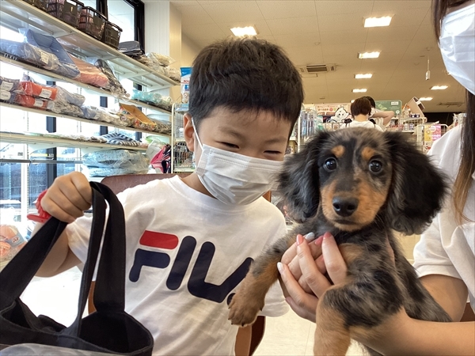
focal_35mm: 31
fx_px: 425
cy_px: 178
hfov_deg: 58.4
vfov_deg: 45.4
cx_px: 238
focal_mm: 3.3
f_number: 2.4
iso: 80
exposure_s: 1/100
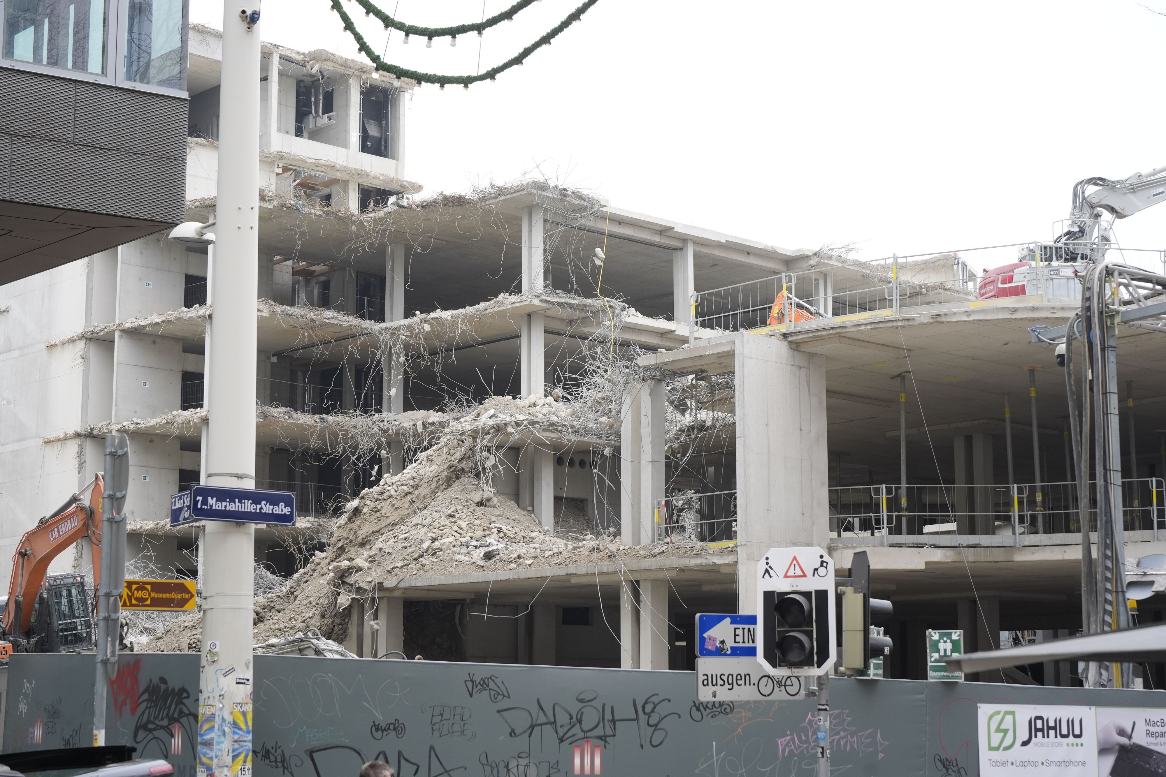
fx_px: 1814
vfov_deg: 24.2
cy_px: 388
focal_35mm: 56
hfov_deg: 35.6
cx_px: 583
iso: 800
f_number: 8
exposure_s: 1/250
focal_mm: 56
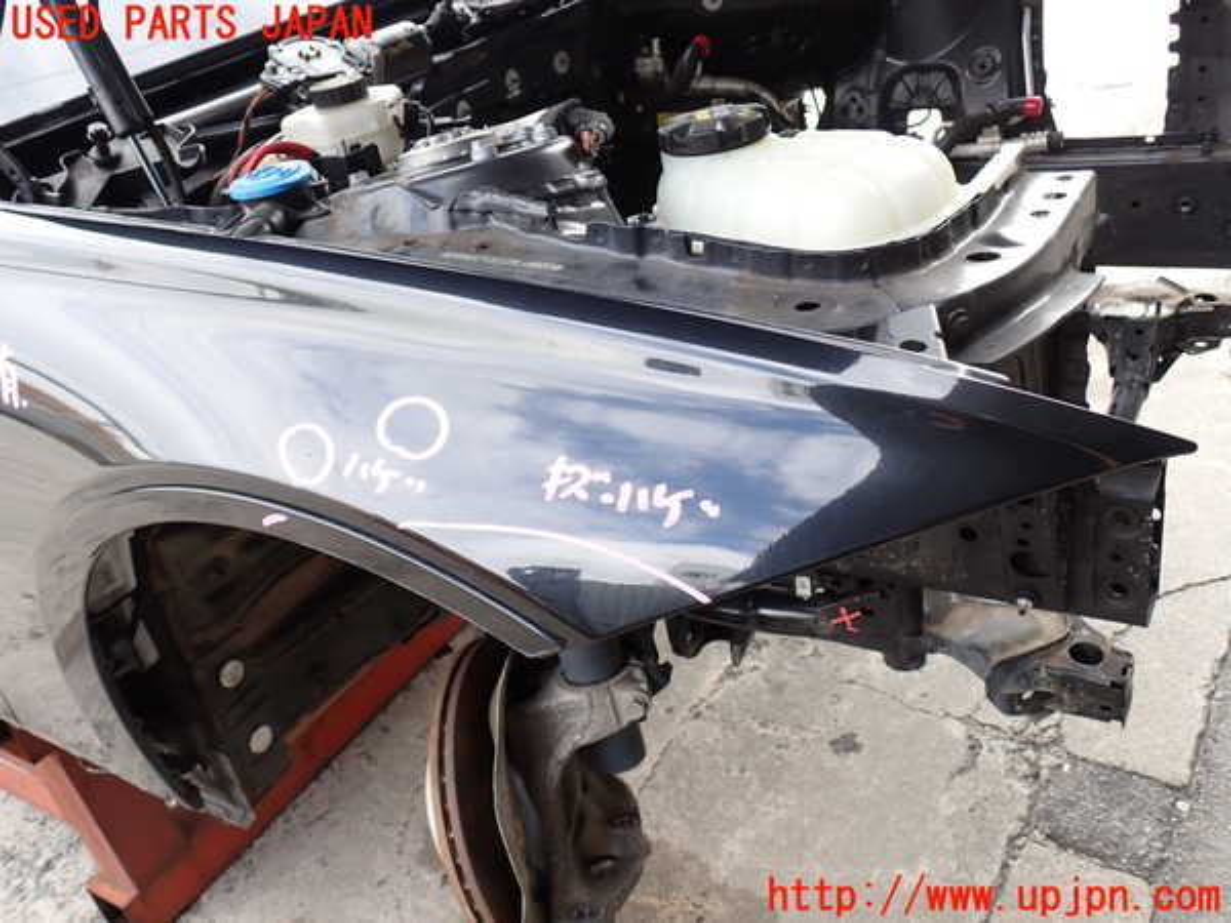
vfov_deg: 46.8
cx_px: 616
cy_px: 462
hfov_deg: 60.0
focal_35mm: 30
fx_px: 1067
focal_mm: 5.4
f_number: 3.2
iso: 100
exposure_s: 1/80
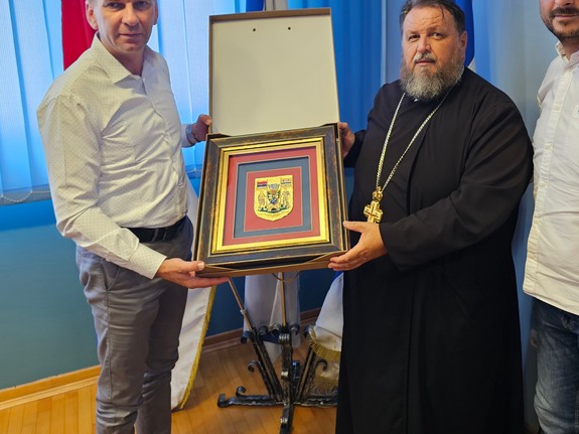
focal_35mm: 32
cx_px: 331
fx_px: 535
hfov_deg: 56.6
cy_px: 139
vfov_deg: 43.4
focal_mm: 6.3
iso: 400
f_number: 1.7
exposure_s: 1/100
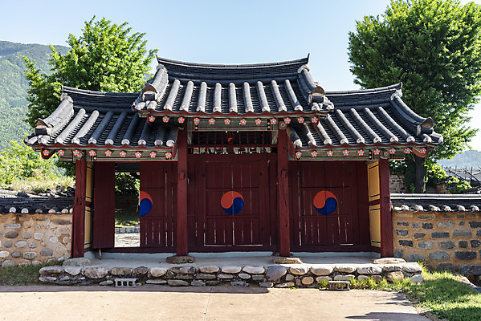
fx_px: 602
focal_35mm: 45
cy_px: 160
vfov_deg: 29.9
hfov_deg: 43.6
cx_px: 240
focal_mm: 45
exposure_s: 1/200
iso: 100
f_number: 5
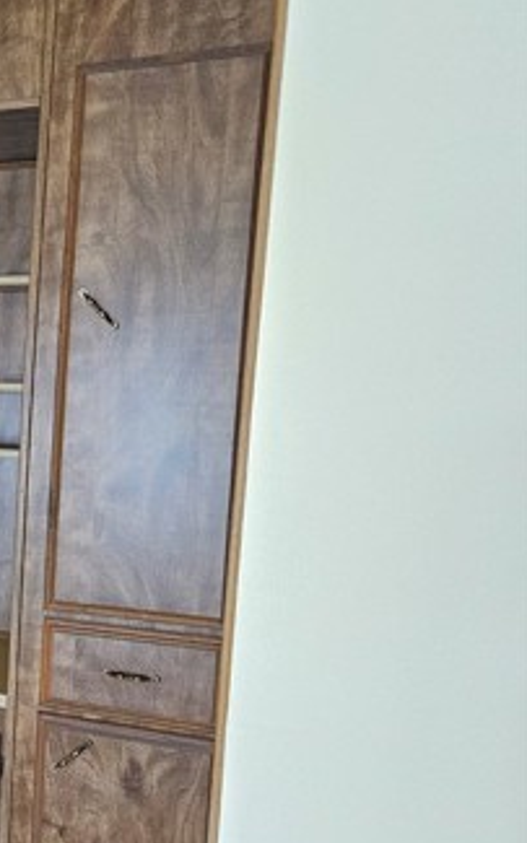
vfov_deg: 41.7
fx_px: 1104
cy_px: 493
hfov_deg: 21.7
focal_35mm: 48
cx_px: -293
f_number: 1.8
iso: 800
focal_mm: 5.4
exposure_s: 1/120
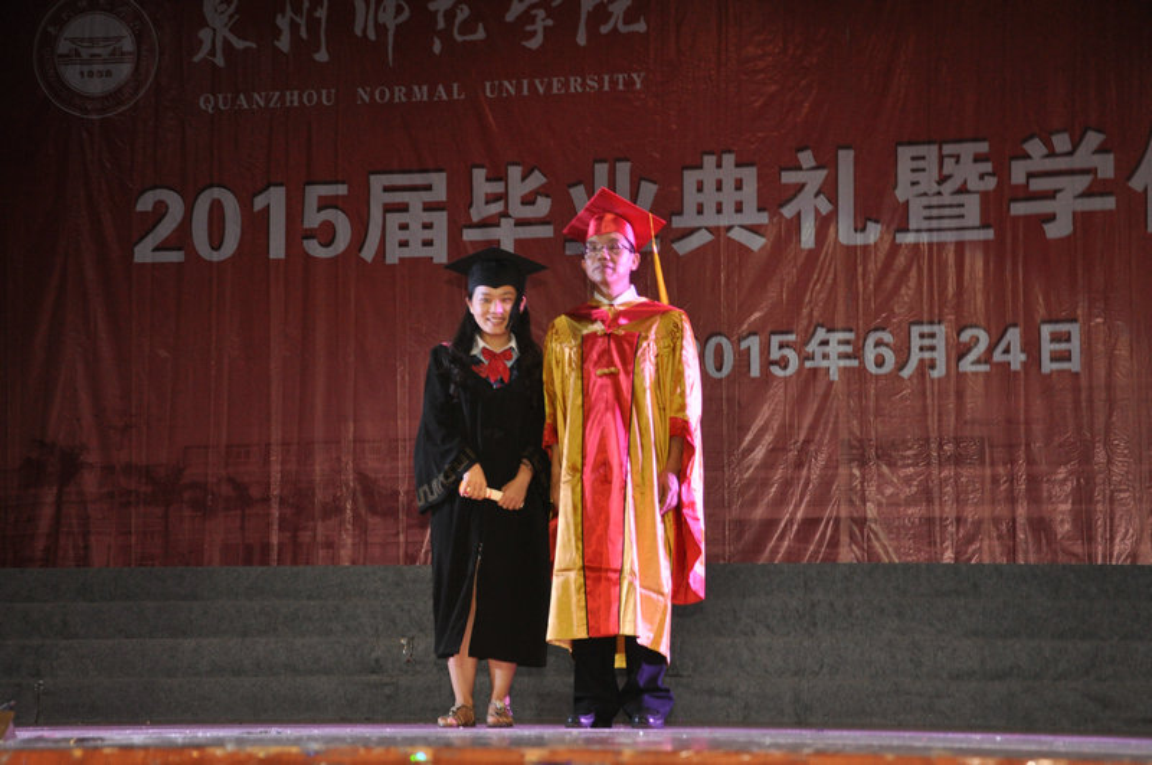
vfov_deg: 18.9
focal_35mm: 72
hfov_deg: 28.1
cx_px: 576
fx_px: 2301
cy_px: 382
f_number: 4.8
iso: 800
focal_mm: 48
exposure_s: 1/60
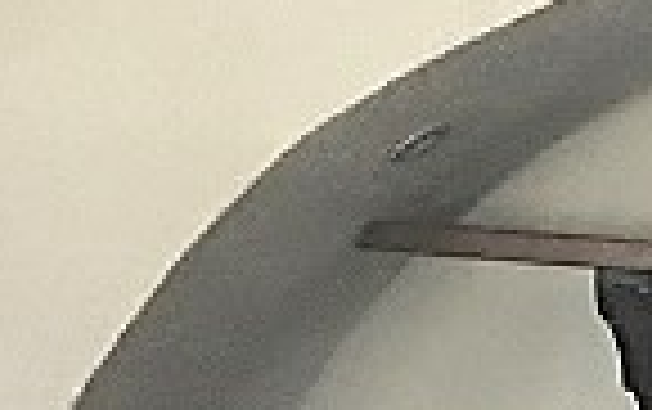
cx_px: 2208
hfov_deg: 7.8
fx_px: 3860
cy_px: 1108
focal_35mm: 217
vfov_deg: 5.8
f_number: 2.2
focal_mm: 4.15
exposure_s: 1/30
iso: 100
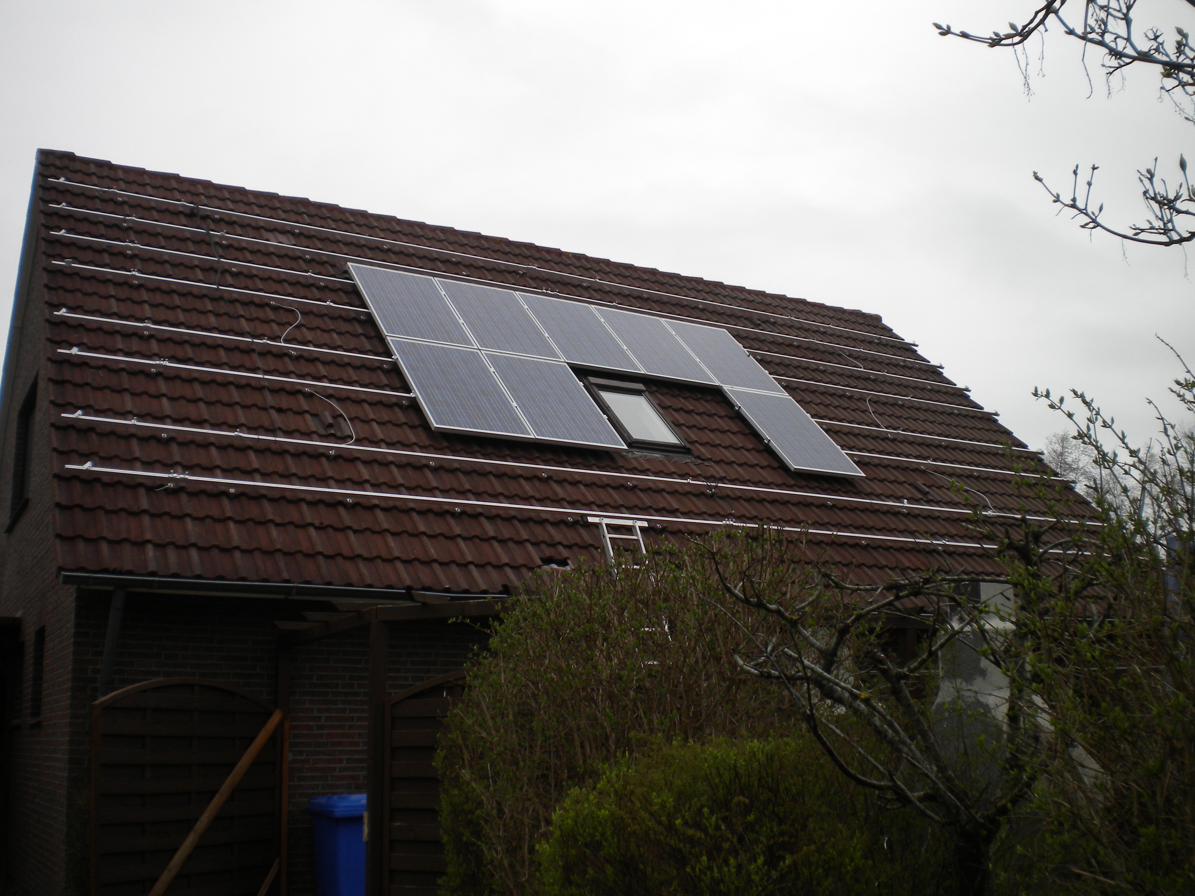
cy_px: 448
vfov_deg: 40.7
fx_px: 1208
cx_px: 598
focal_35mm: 35
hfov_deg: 52.6
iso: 80
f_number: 4.6
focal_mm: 6.3
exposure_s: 1/432
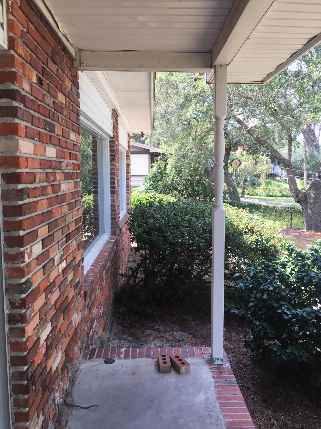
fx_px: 359
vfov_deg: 61.7
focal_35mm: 29
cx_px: 160
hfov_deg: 48.2
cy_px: 214
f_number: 2.2
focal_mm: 4.15
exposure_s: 1/175
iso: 32
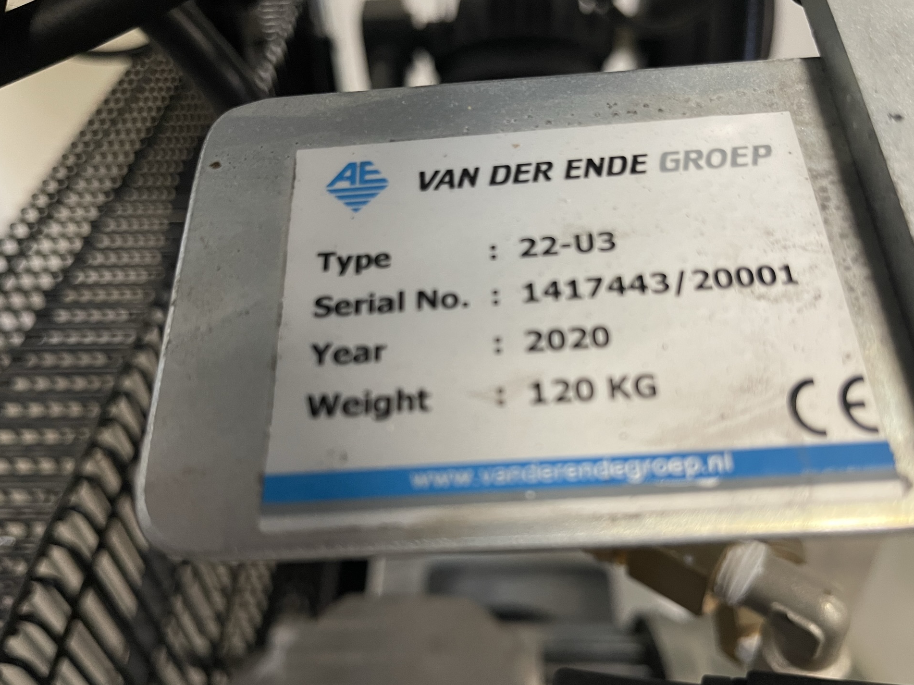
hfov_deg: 63.4
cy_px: 352
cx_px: 475
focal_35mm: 28
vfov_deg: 49.7
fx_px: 739
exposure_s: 1/50
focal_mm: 5.1
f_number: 1.6
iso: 320
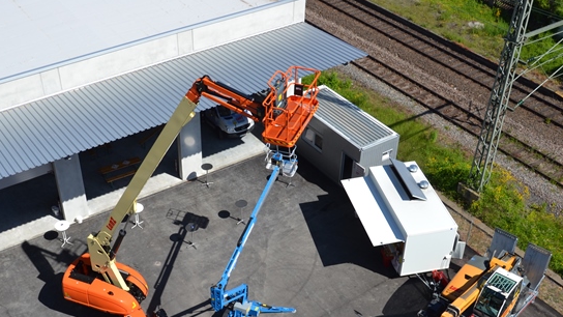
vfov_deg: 26.3
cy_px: 242
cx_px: 220
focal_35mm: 45
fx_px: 667
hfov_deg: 45.4
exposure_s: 1/250
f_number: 8
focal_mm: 21
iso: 100
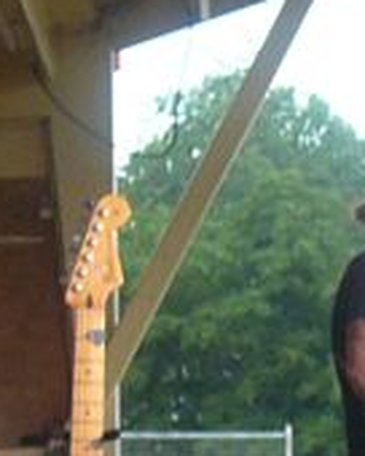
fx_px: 2971
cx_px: 521
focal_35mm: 220
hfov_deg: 6.9
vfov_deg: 8.7
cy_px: 420
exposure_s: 1/50
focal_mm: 6.1
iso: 160
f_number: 3.1
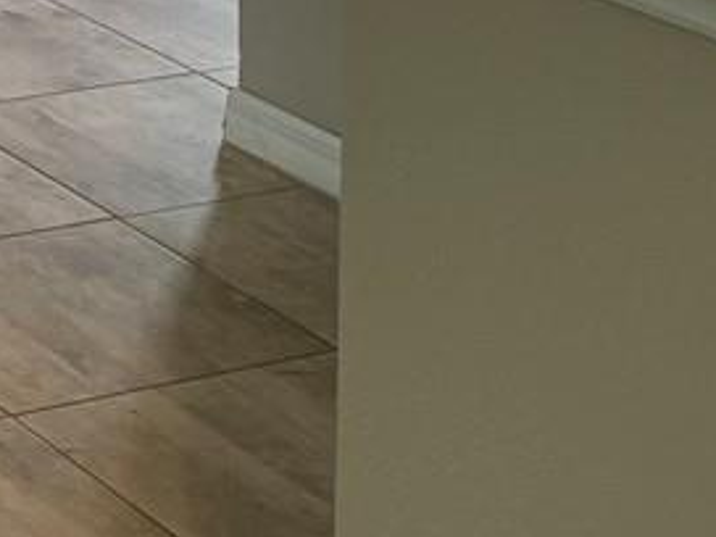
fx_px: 2916
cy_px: -534
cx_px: -558
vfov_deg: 9.8
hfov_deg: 12.8
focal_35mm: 141
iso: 80
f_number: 1.78
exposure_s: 1/120
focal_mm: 6.76
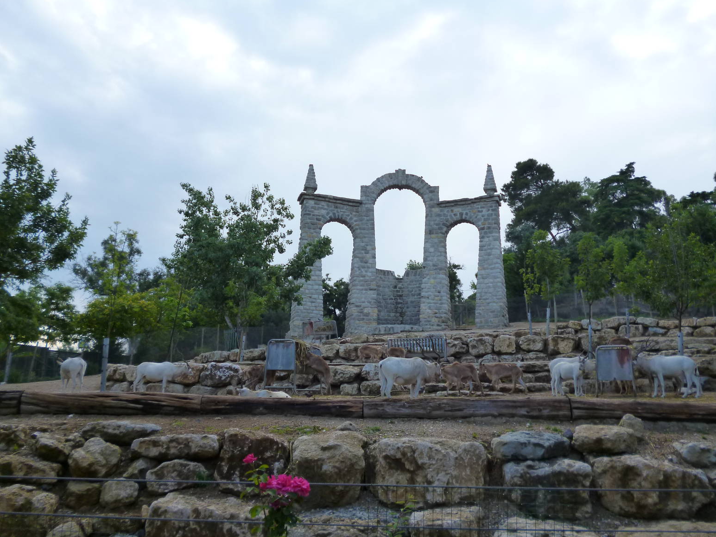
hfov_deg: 61.6
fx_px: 600
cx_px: 370
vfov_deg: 48.2
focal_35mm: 29
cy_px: 276
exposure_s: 1/200
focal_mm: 5
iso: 160
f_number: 3.1
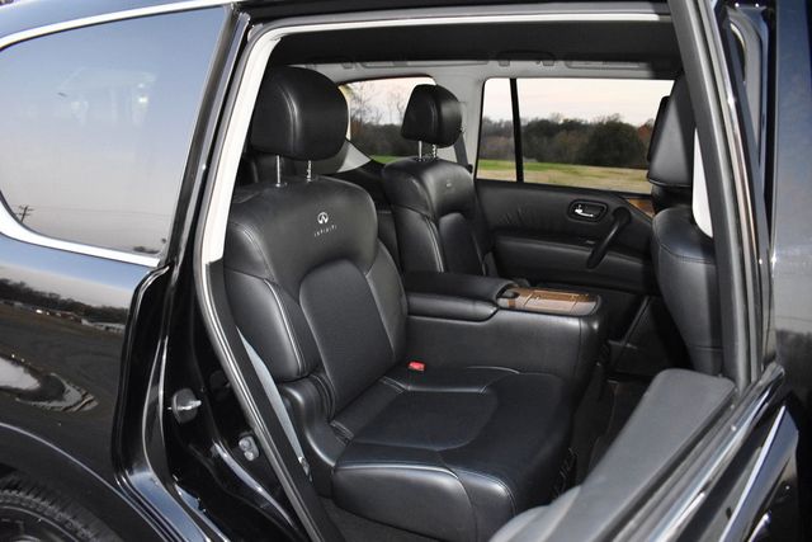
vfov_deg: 48.0
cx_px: 406
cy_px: 271
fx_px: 609
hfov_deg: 67.4
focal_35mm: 27
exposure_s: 1/60
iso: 2500
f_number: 3.5
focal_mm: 18
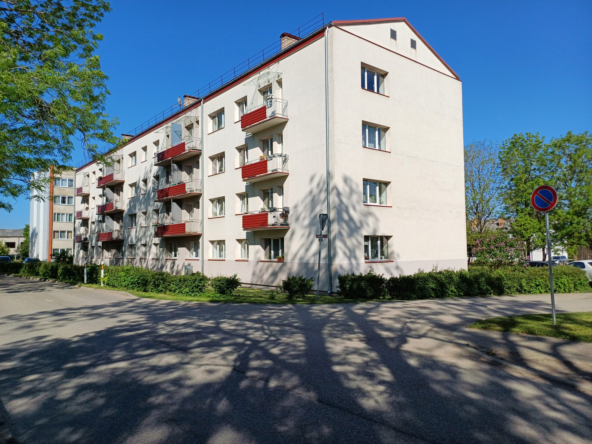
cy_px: 222
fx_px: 428
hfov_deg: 69.4
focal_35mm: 25
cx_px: 296
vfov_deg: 54.9
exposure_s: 1/1795
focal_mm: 4.65
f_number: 1.8
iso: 50
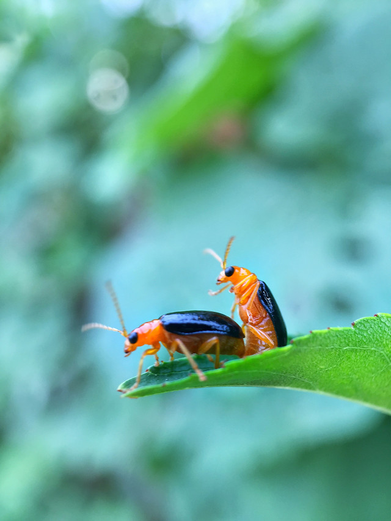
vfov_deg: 61.7
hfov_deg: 48.2
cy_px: 260
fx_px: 437
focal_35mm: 29
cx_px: 196
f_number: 2.2
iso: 50
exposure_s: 1/100
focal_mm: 4.15
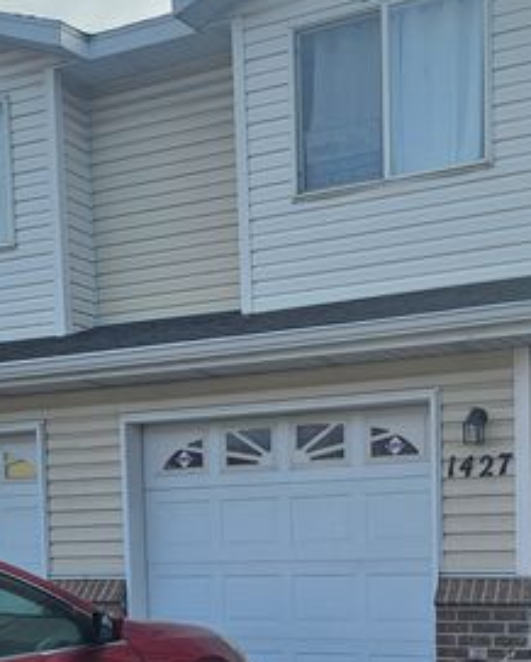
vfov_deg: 32.5
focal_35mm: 55
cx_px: 390
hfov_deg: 27.3
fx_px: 1079
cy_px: 593
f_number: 1.8
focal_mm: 5.4
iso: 25
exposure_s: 1/1732
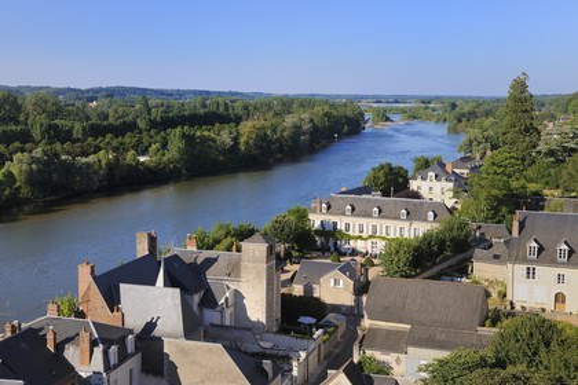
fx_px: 771
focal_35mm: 48
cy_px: 192
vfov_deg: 28.1
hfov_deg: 41.1
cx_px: 289
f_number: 14
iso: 200
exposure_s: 1/160
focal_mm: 48
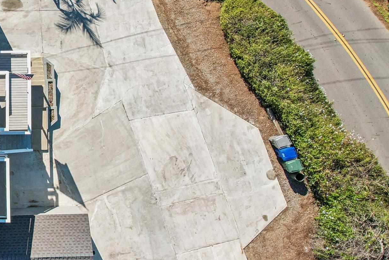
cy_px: 127
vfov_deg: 25.1
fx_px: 584
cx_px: -49
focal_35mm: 54
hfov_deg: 32.1
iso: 100
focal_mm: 8.4
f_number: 2.8
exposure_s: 1/1000
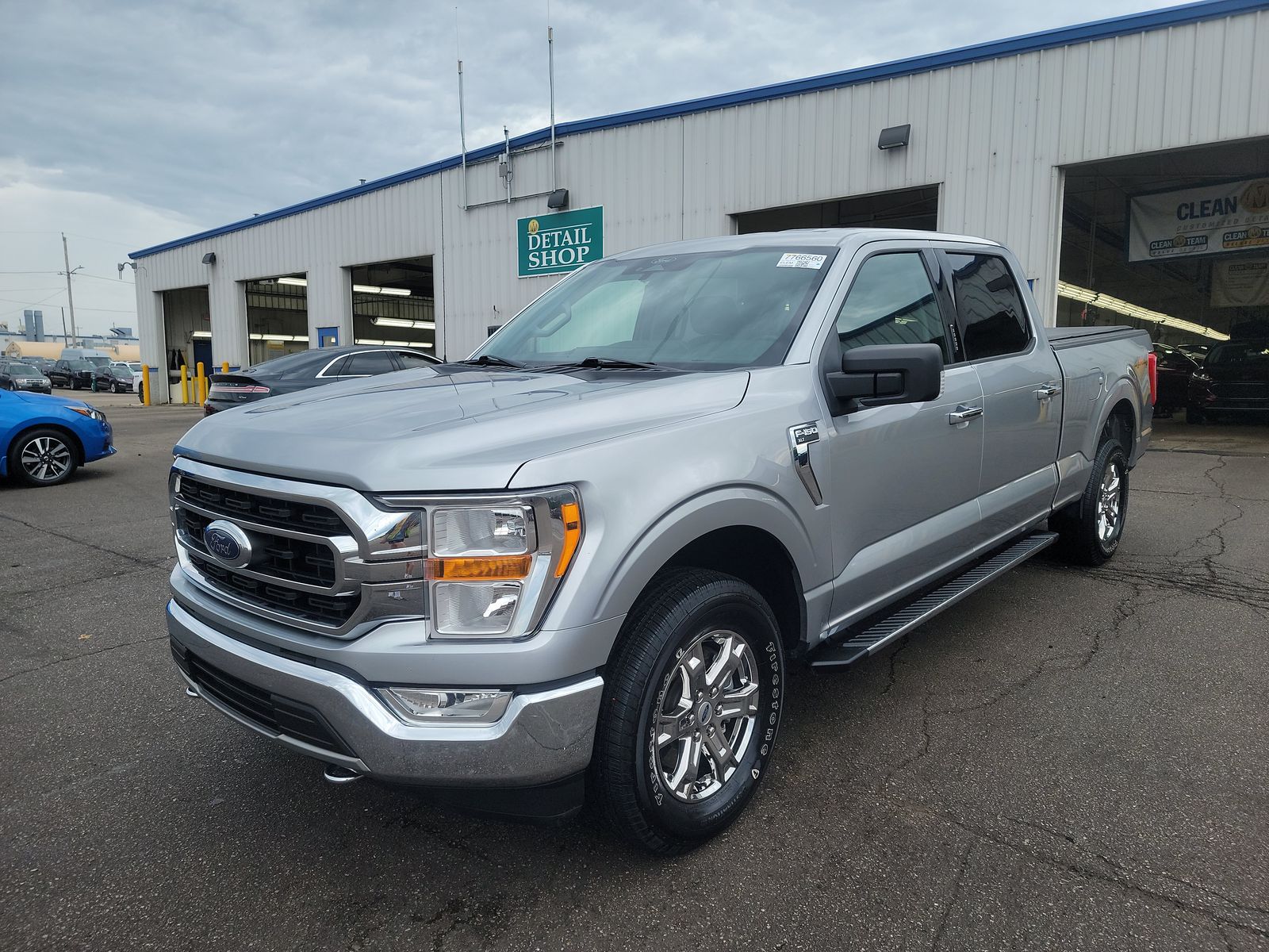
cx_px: 634
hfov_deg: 71.6
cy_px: 476
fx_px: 880
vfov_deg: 56.8
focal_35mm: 24
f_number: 1.8
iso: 50
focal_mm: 6.7
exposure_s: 1/294
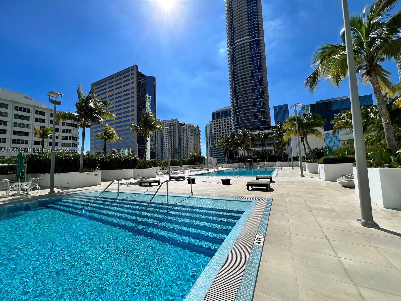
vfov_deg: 89.9
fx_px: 151
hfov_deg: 106.2
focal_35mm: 13
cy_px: 150
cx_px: 200
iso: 32
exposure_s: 1/2874
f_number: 1.8
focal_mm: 1.57
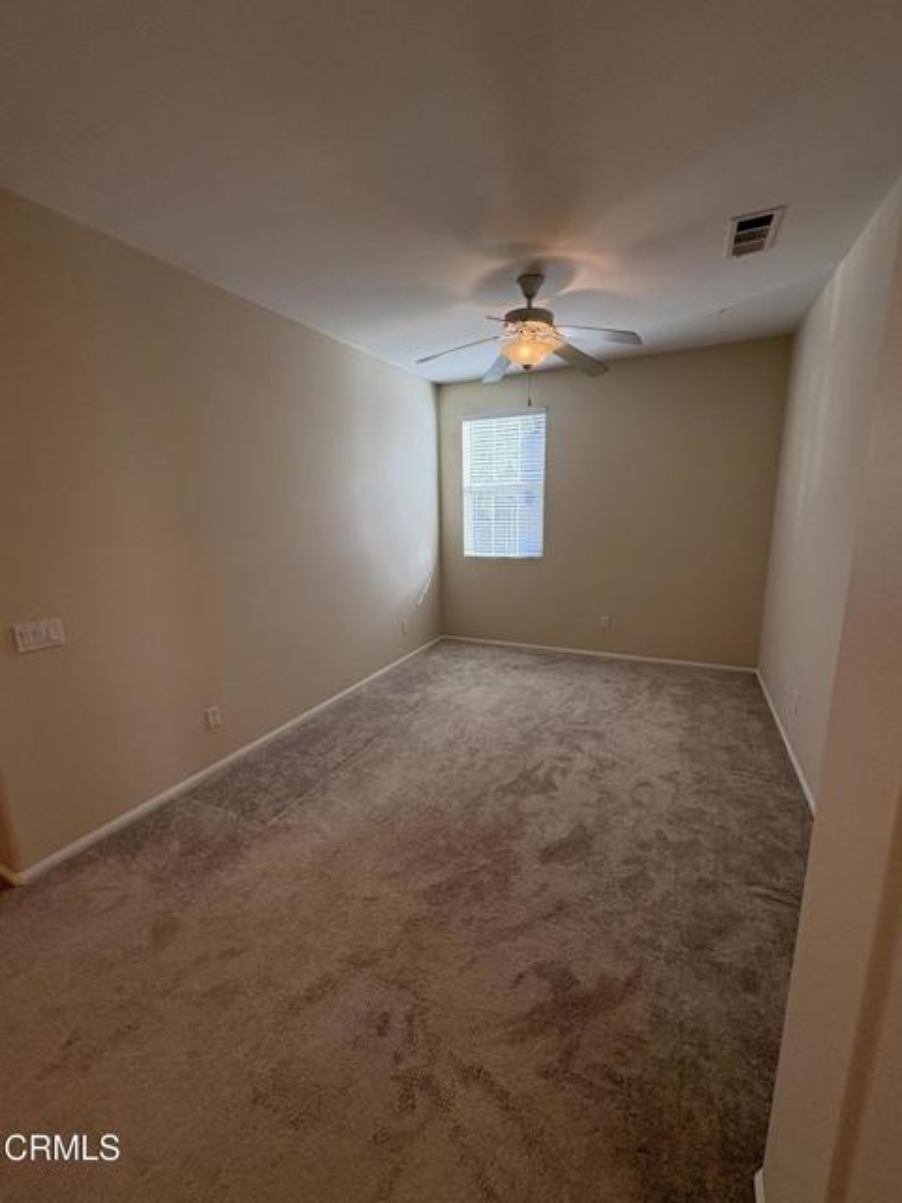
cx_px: 451
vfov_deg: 102.1
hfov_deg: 85.7
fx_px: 486
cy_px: 602
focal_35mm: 14
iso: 100
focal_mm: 2.22
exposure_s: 1/140
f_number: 2.2
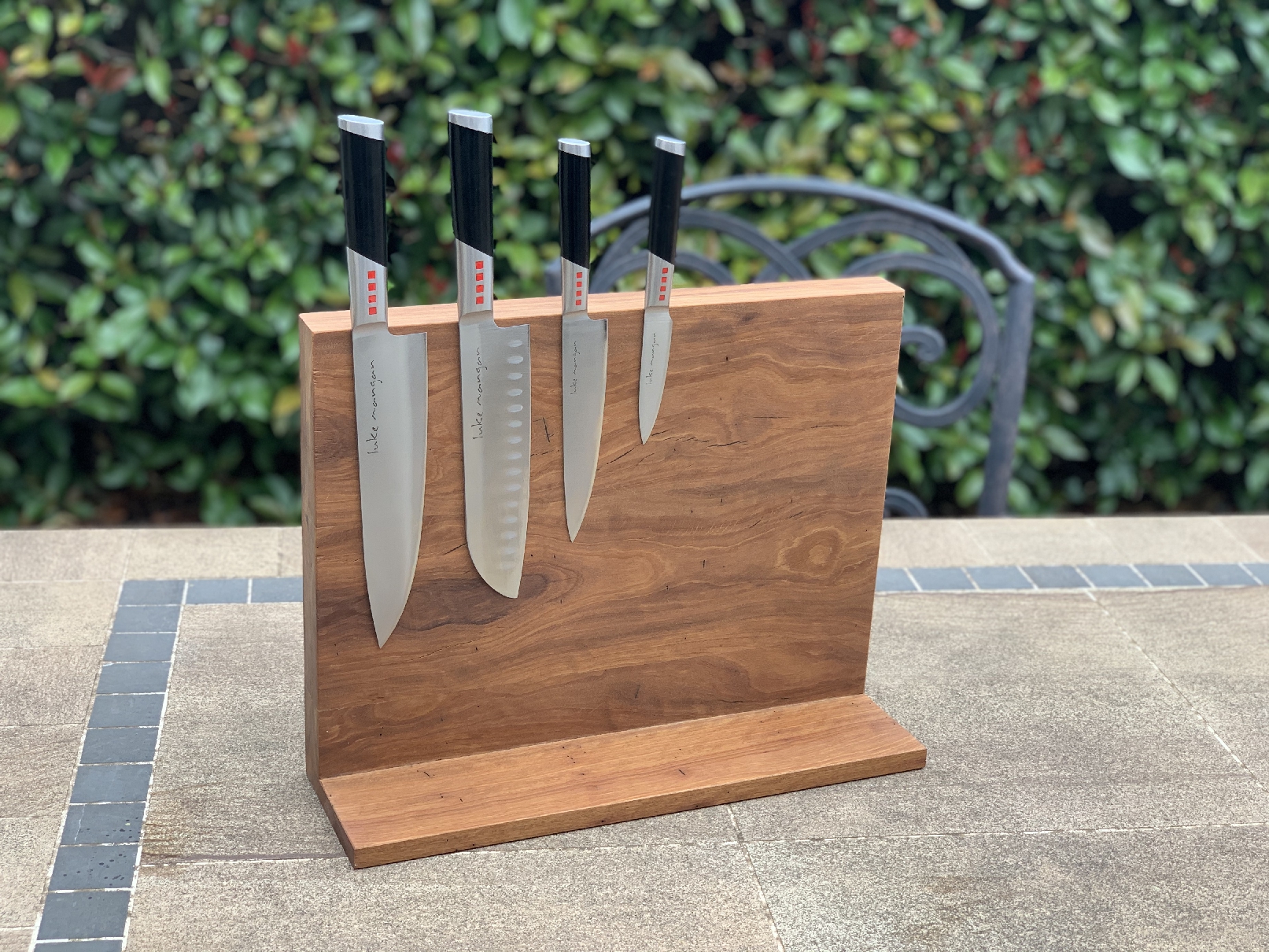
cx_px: 634
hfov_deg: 36.8
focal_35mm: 52
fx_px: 1906
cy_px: 476
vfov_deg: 28.0
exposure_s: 1/122
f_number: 2.4
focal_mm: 6
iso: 40
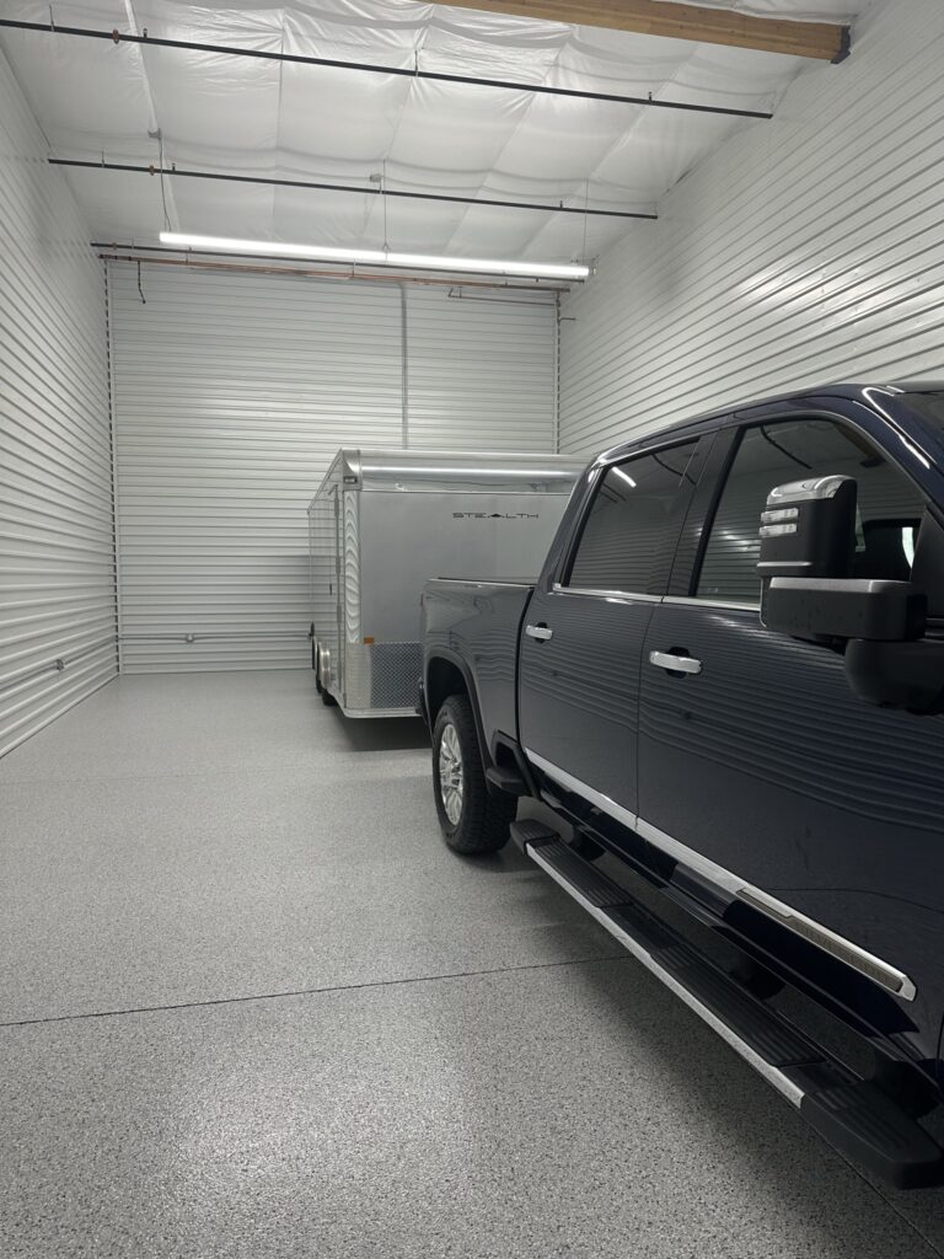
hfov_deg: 56.8
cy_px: 630
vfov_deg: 71.6
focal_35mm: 24
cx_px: 472
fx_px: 873
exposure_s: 1/121
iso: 125
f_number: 1.78
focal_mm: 6.86
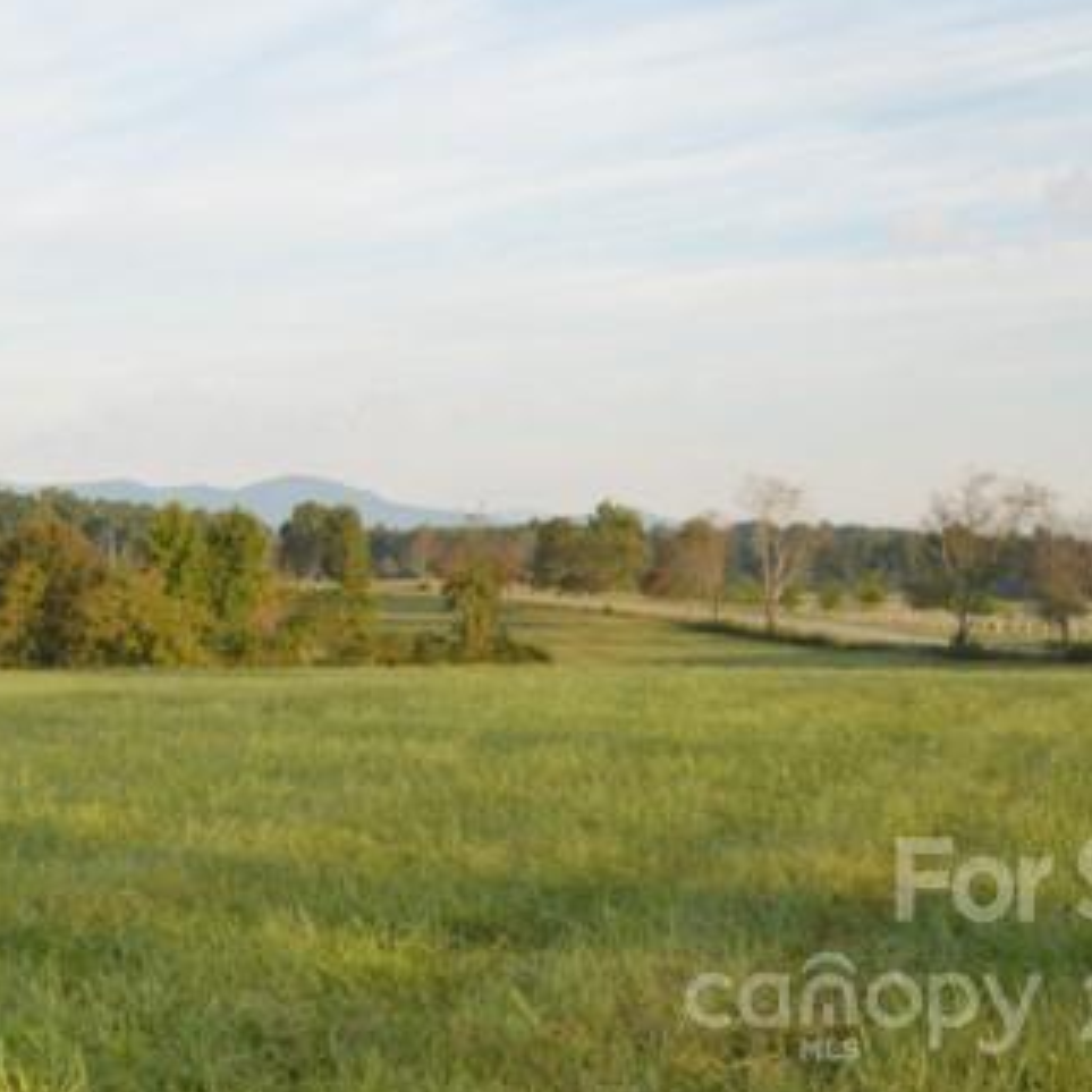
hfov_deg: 27.6
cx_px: 235
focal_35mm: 61
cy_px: 422
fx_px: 2177
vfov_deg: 28.1
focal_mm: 24
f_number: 5
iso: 100
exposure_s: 1/200
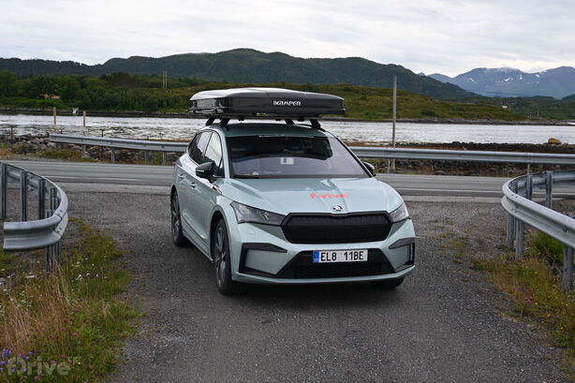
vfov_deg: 27.2
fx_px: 790
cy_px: 192
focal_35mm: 50
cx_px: 288
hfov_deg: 40.0
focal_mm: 33
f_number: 5
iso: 250
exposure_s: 1/250
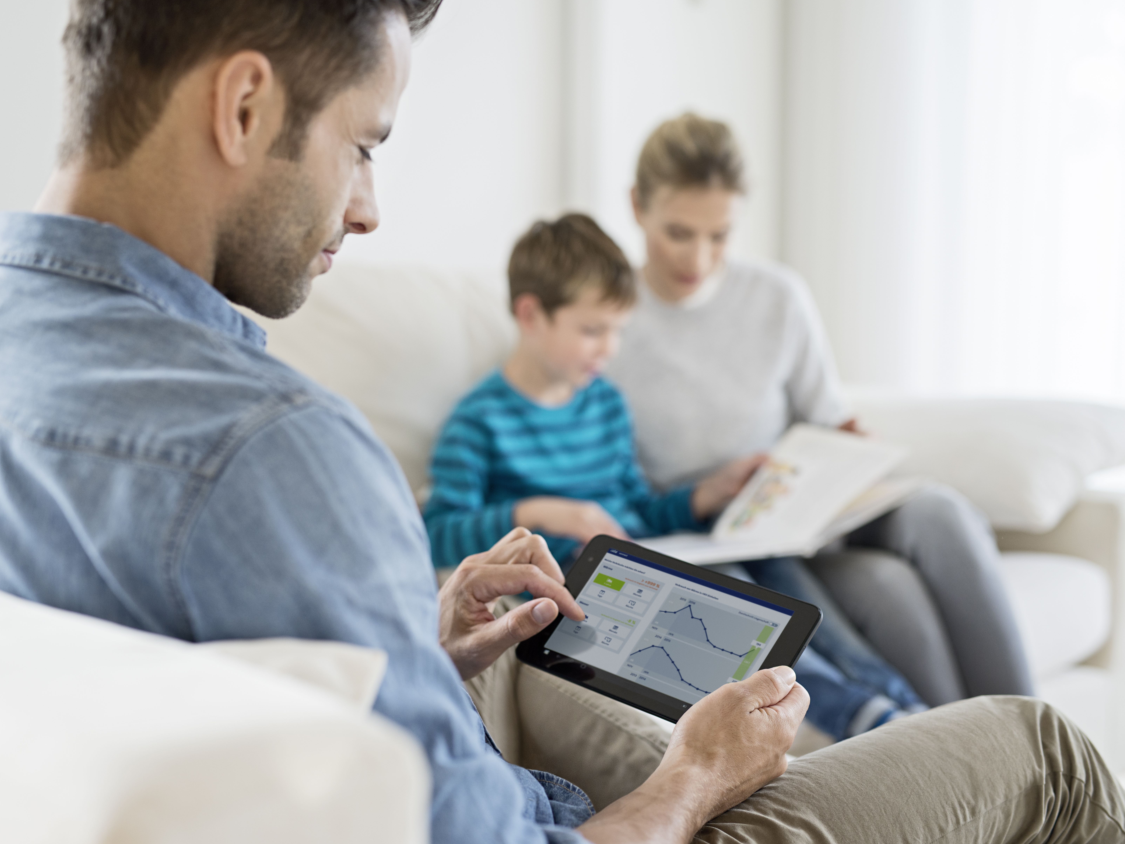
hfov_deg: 34.9
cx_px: 507
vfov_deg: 26.6
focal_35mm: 55
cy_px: 419
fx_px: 1787
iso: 400
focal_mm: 50
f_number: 2.8
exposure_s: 1/200
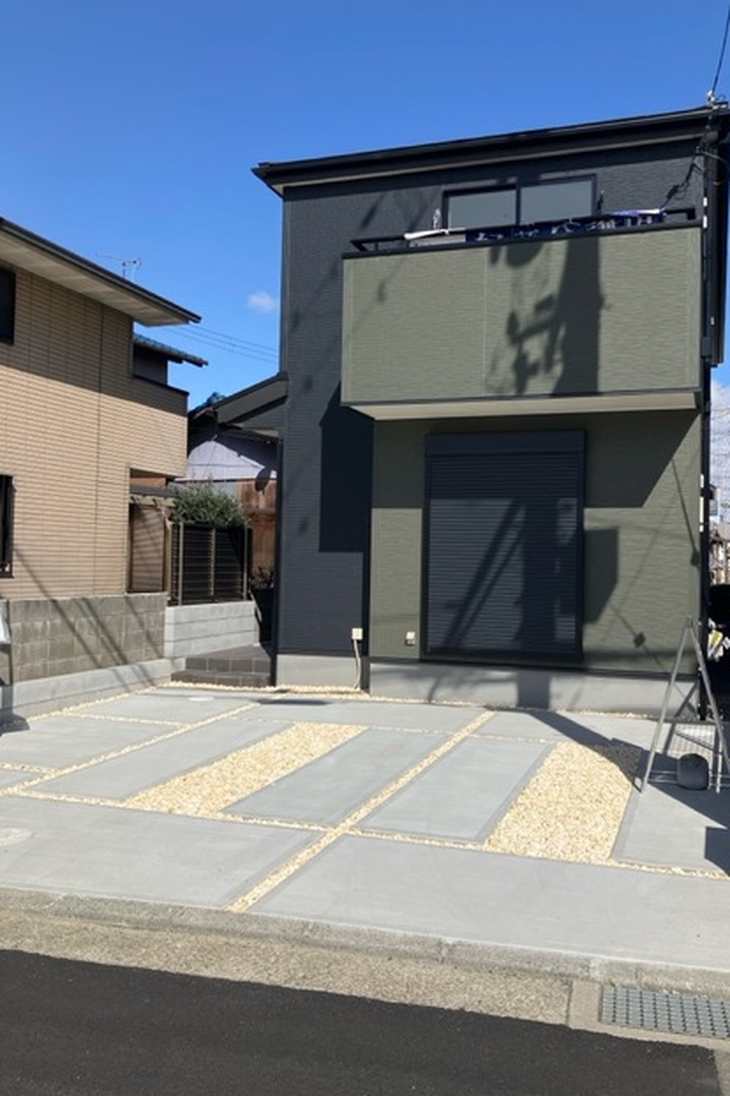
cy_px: 542
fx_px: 912
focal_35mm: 30
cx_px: 420
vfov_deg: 61.9
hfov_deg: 43.5
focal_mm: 3.99
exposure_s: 1/3247
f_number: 1.8
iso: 32
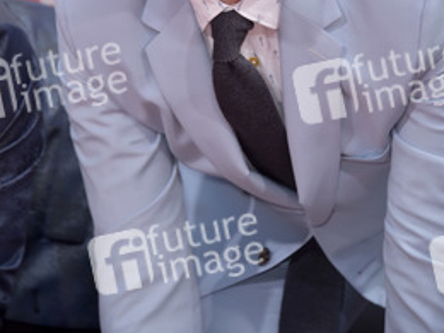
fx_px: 3604
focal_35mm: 281
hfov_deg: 7.0
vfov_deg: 5.3
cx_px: 226
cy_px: -2
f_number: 5.6
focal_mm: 190
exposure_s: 1/250
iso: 160
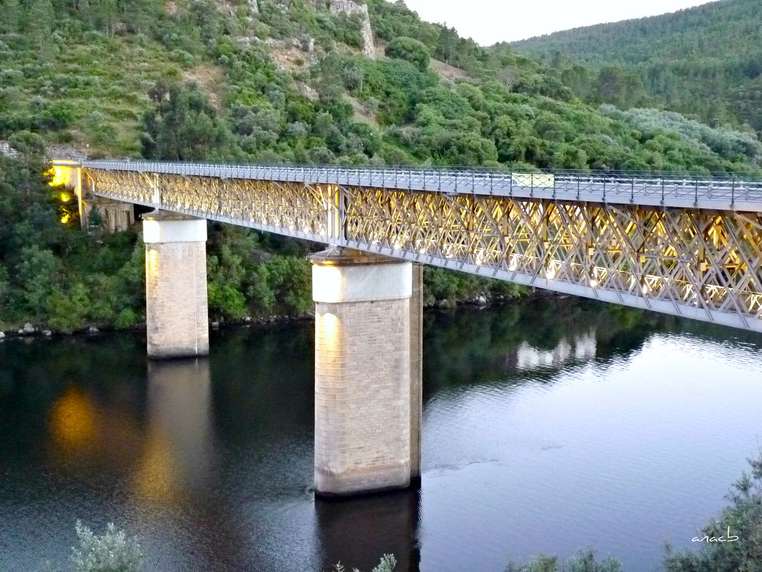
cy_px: 286
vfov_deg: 30.3
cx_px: 381
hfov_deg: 39.7
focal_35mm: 48
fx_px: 1057
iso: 800
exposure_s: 1/10
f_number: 3.2
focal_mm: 8.5
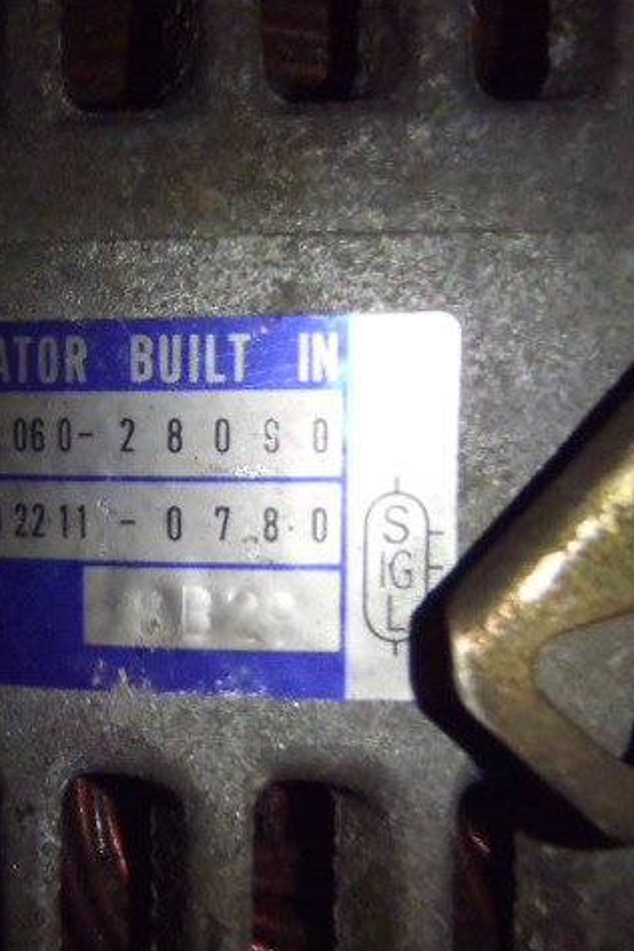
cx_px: 8
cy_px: 478
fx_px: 1374
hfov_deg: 24.8
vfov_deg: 38.2
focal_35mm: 52
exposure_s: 1/100
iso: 800
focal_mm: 6.64
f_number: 4.7
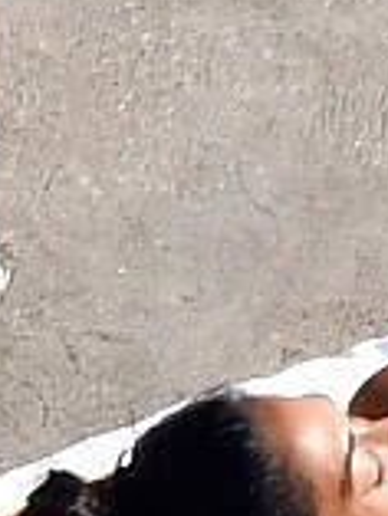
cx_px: 894
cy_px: 559
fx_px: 49445
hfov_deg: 0.4
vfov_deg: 0.6
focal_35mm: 3313
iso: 500
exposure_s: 1/500
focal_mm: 600
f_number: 11
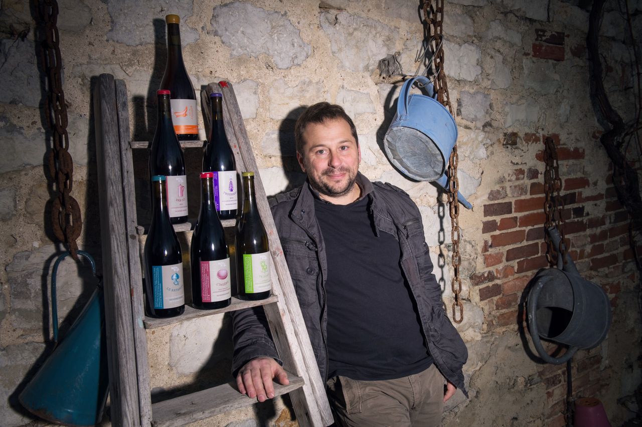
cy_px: 214
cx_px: 321
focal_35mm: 34
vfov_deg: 38.8
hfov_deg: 55.8
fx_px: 606
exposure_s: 1/350
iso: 400
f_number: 8
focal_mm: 34
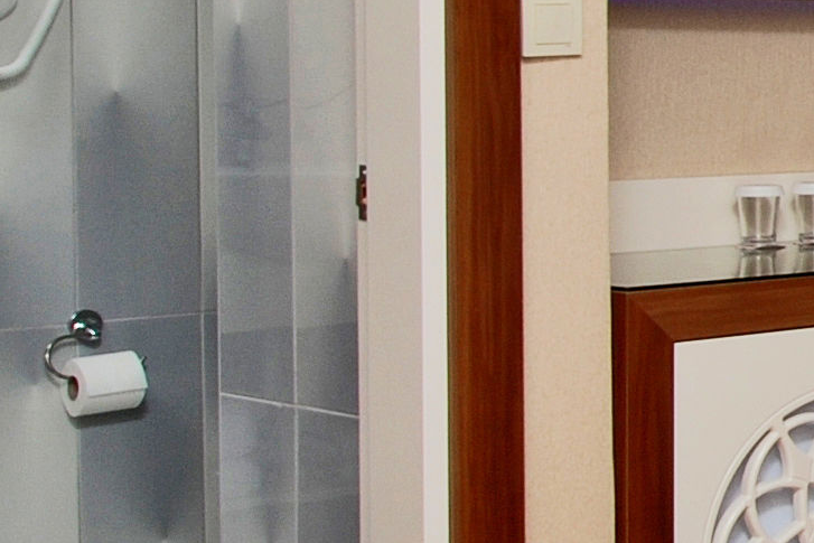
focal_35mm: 96
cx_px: 1603
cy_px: 87
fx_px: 2171
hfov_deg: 16.5
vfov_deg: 14.2
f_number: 22
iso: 100
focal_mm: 12
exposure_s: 1/125
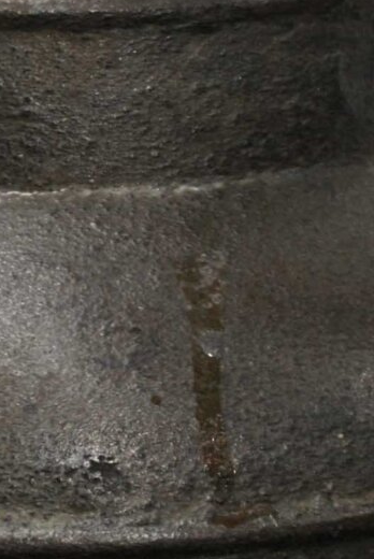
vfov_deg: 10.6
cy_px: -24
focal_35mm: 192
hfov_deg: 7.1
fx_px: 2984
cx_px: -12
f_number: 4.2
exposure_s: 1/10
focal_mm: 26
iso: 200
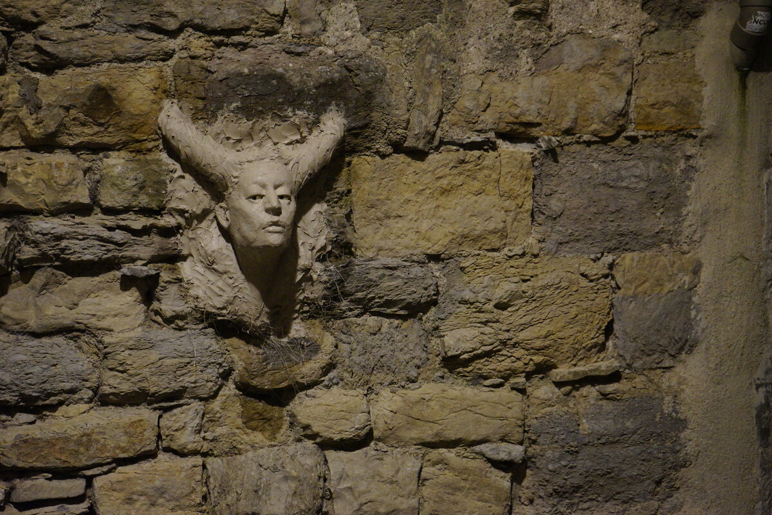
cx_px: 386
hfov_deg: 29.2
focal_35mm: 69
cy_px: 258
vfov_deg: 19.7
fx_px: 1480
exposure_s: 1/20
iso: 6400
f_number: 5.6
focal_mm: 69
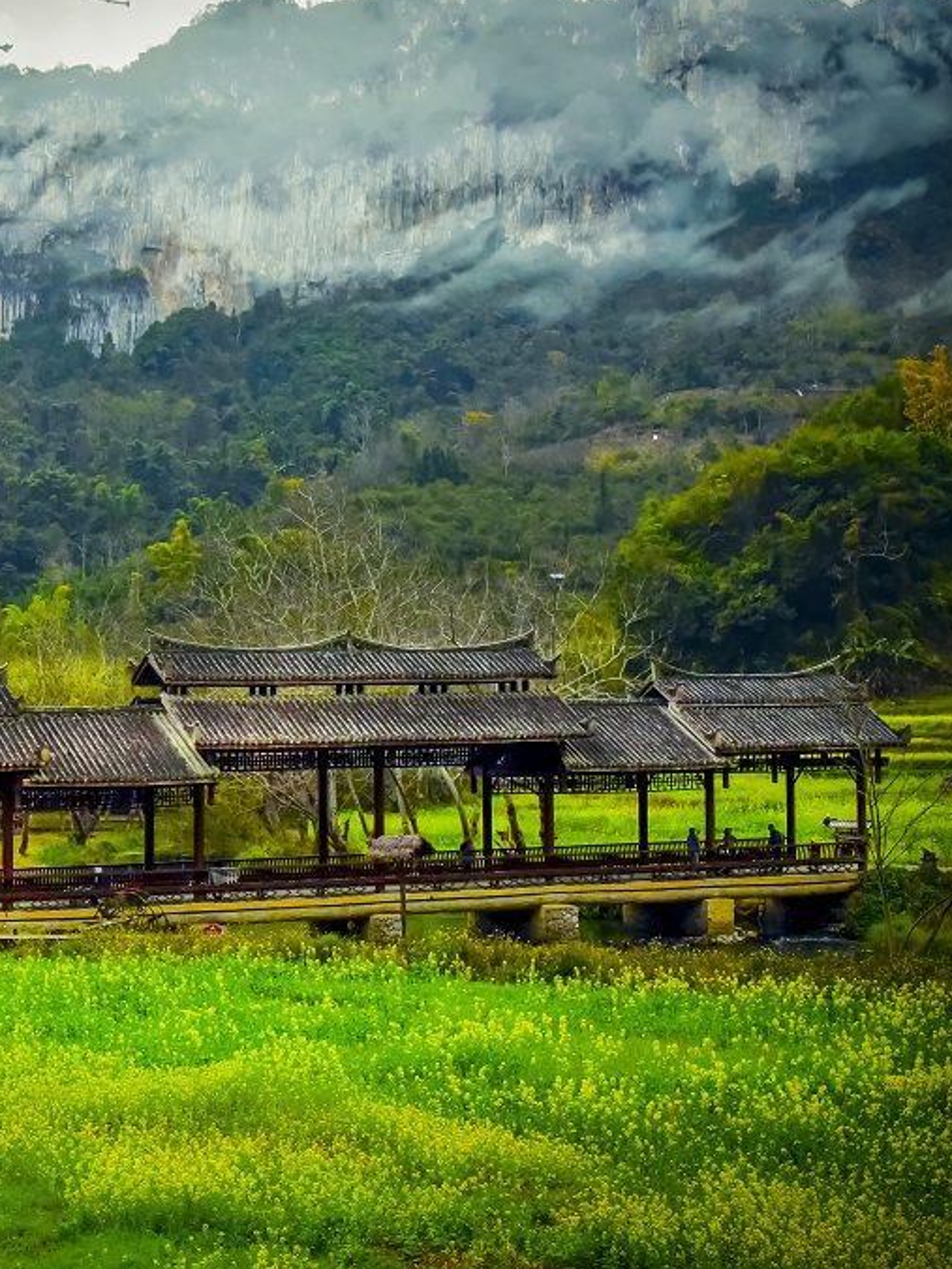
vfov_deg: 29.0
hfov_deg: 21.6
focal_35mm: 67
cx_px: 152
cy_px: 632
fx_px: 2457
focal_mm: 46
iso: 4000
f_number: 18
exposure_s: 1/1250
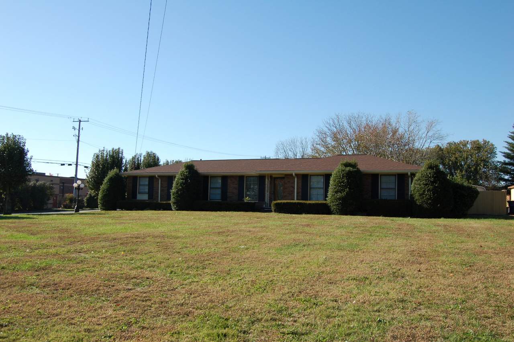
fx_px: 471
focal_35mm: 33
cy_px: 171
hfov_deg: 57.3
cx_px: 257
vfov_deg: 39.9
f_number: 9.5
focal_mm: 22
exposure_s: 1/350
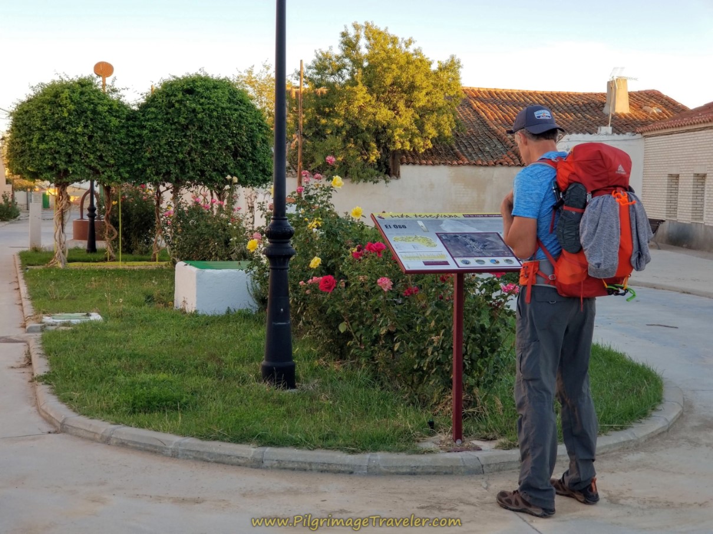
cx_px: 356
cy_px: 267
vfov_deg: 28.0
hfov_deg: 36.8
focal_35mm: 52
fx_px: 1071
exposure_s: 1/103
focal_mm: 6
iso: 25
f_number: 2.4
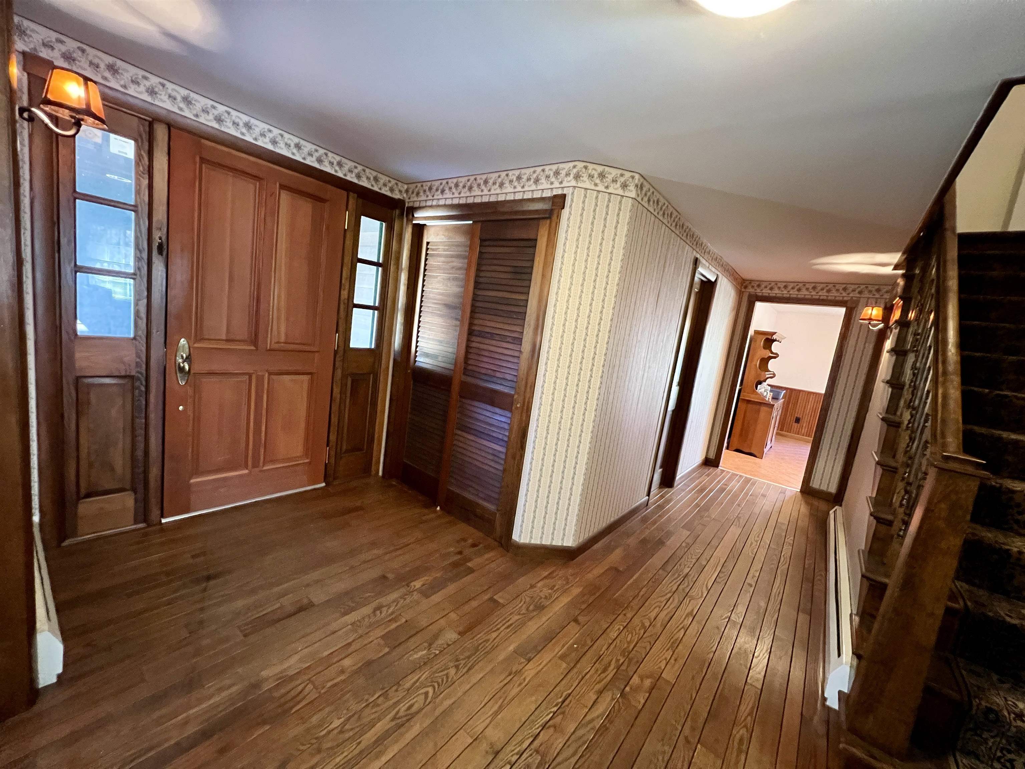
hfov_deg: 106.2
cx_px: 512
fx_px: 385
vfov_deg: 89.9
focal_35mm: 13
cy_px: 384
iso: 1000
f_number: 1.8
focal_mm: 1.57
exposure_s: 1/60
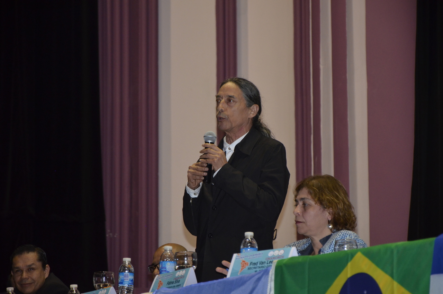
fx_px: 1934
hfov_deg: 13.1
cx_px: 222
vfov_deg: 8.7
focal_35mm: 158
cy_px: 147
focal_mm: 105
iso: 1250
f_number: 5.6
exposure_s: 1/100
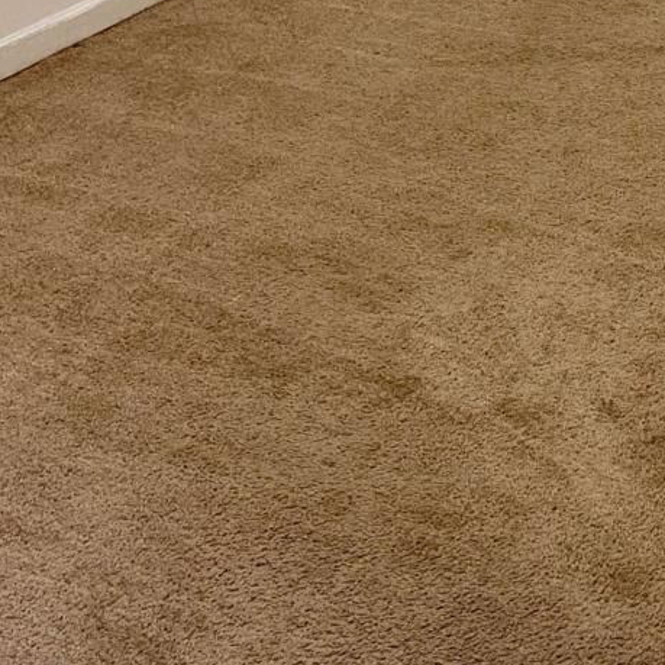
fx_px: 1674
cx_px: 658
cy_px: -22
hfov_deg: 21.7
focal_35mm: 77
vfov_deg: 21.6
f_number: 1.6
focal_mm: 5.1
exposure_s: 1/60
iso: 250
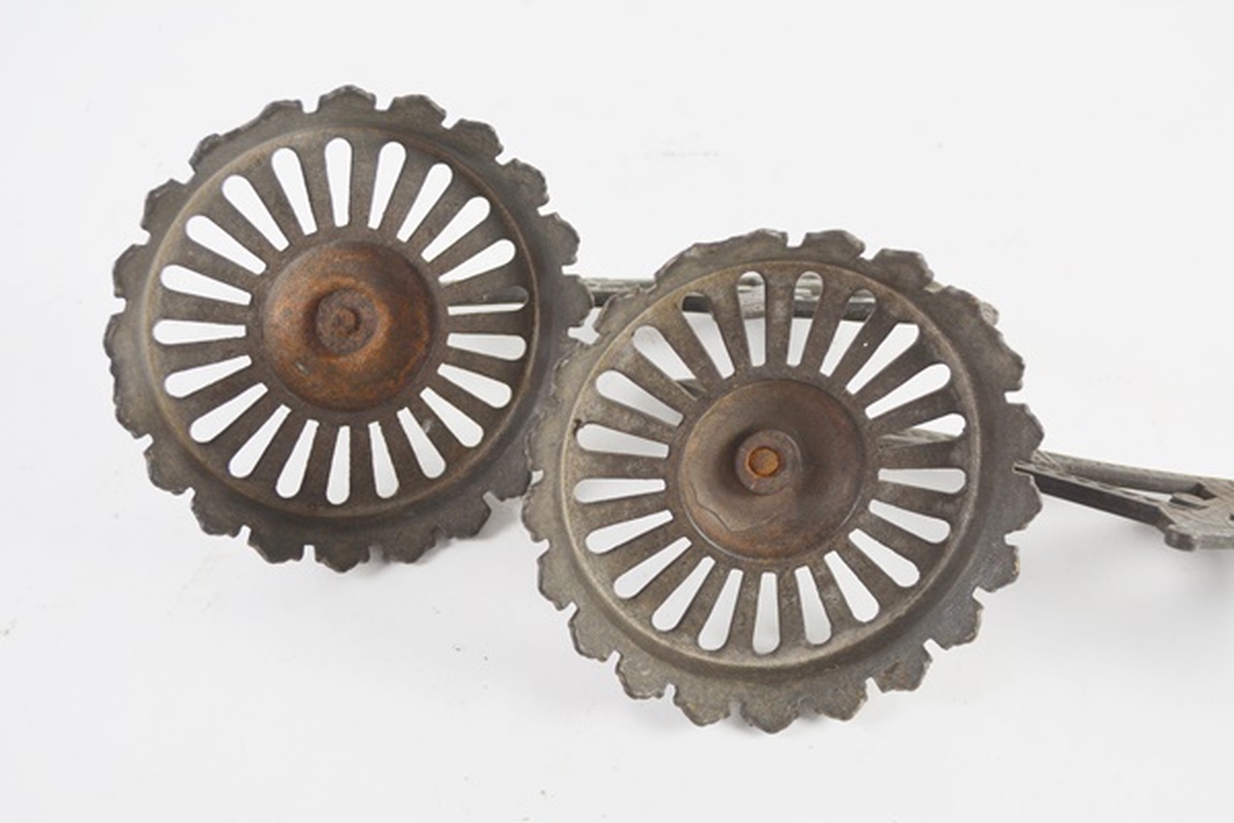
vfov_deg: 30.8
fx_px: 1491
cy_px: 412
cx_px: 617
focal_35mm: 44
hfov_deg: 45.0
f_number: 5.6
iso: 400
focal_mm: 29
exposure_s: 1/125
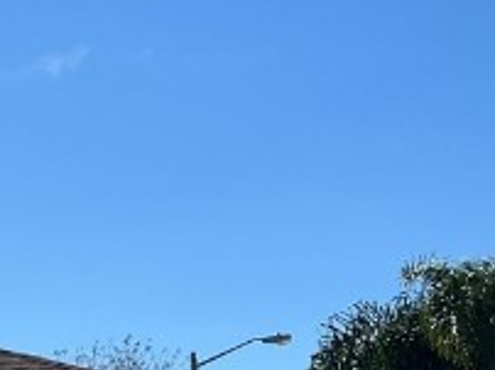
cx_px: -399
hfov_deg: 13.4
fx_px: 1885
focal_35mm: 132
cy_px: 507
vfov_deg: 10.9
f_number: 1.5
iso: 50
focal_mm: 5.7
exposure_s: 1/6579
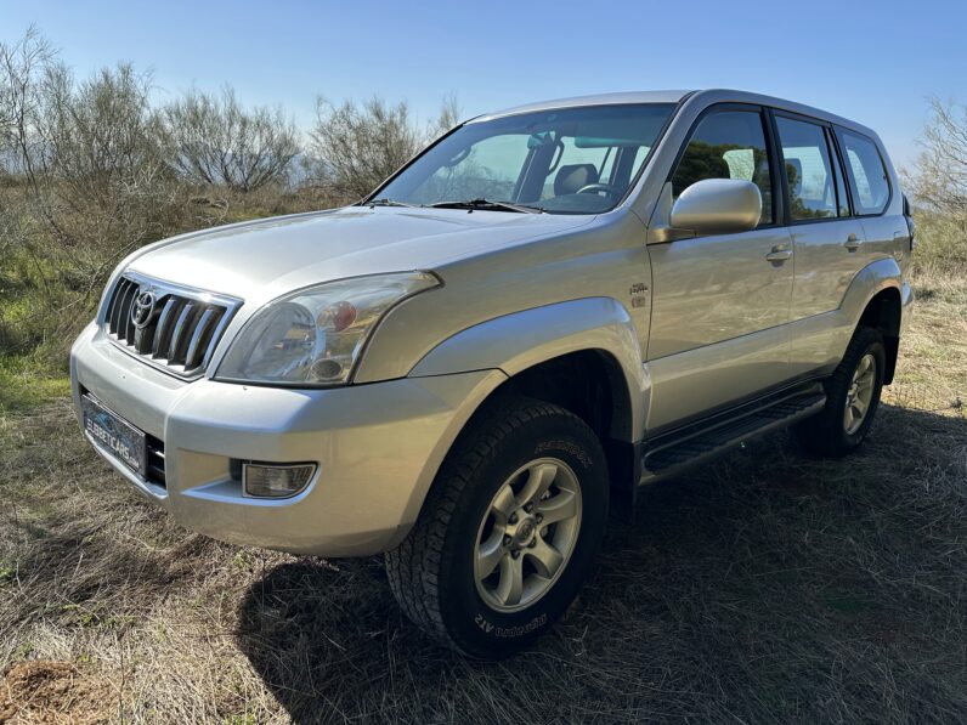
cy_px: 362
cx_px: 484
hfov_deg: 71.6
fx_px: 670
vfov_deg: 56.8
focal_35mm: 24
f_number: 1.78
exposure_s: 1/2732
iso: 80
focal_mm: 6.86
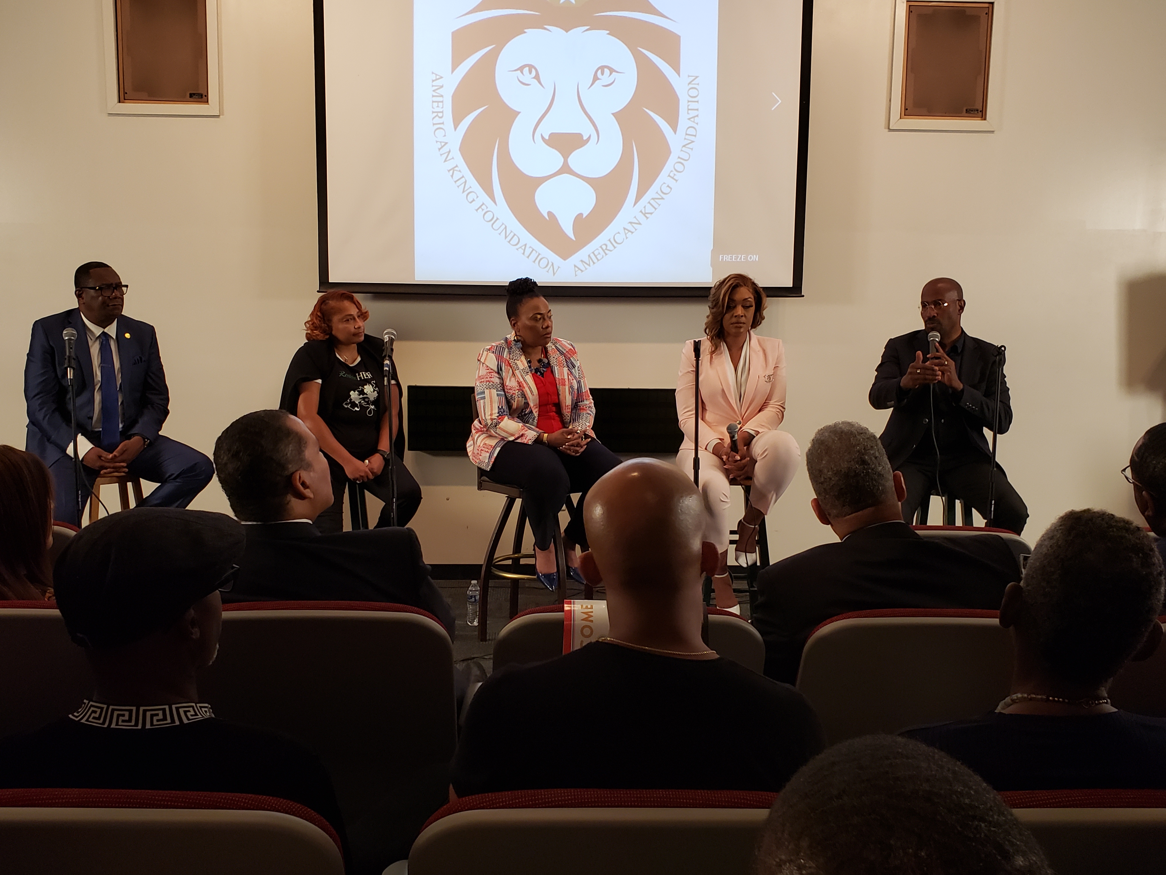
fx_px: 876
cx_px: 583
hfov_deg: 67.3
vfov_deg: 53.1
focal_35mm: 26
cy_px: 438
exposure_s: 1/60
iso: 250
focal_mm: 4.3
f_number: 2.4
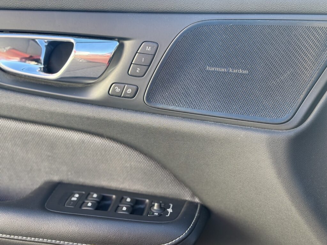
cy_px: 122
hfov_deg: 36.8
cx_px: 164
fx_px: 491
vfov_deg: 28.0
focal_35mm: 52
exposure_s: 1/198
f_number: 1.6
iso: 100
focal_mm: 5.96
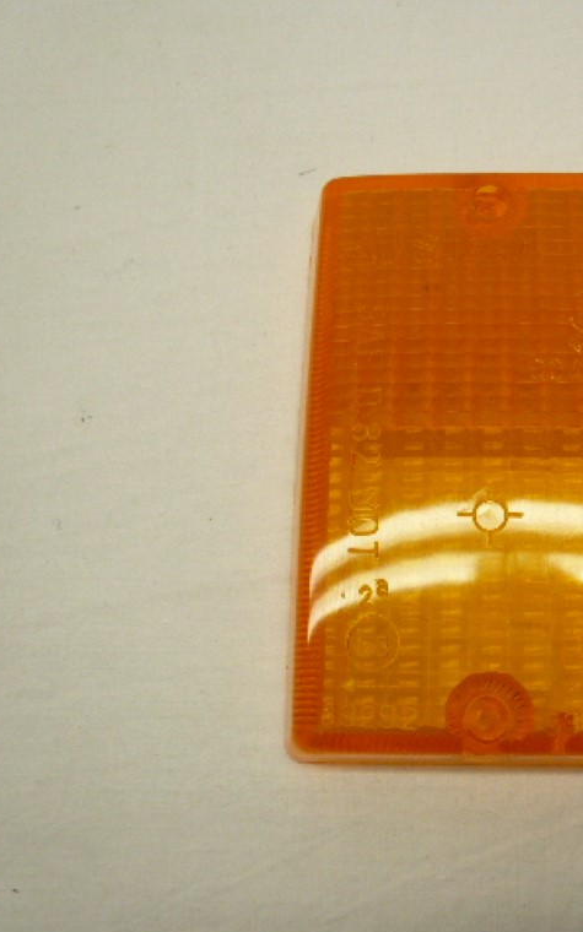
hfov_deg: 30.9
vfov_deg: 49.3
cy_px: 470
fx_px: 1017
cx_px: 495
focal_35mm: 40
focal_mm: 4.6
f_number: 2.8
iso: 100
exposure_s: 1/80
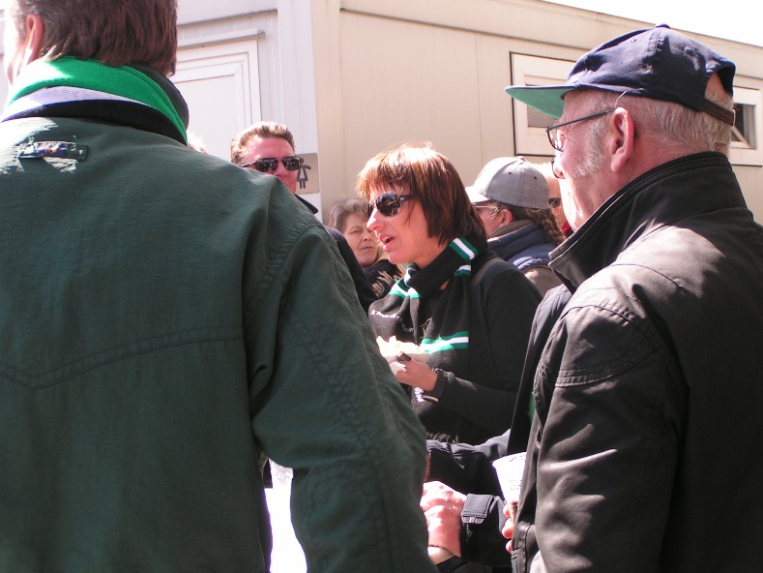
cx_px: 385
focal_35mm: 73
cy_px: 286
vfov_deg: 20.2
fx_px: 1609
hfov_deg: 26.7
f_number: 4
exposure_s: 1/160
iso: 50
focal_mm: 11
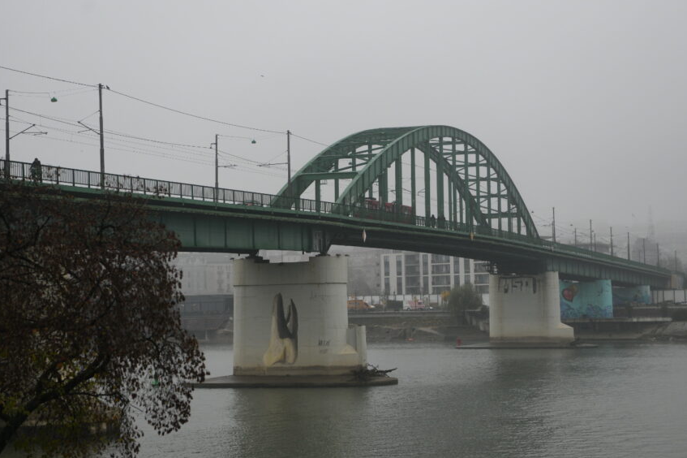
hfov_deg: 27.0
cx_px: 359
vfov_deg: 18.2
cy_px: 224
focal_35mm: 75
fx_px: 1431
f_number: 4
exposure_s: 1/1250
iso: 640
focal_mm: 62
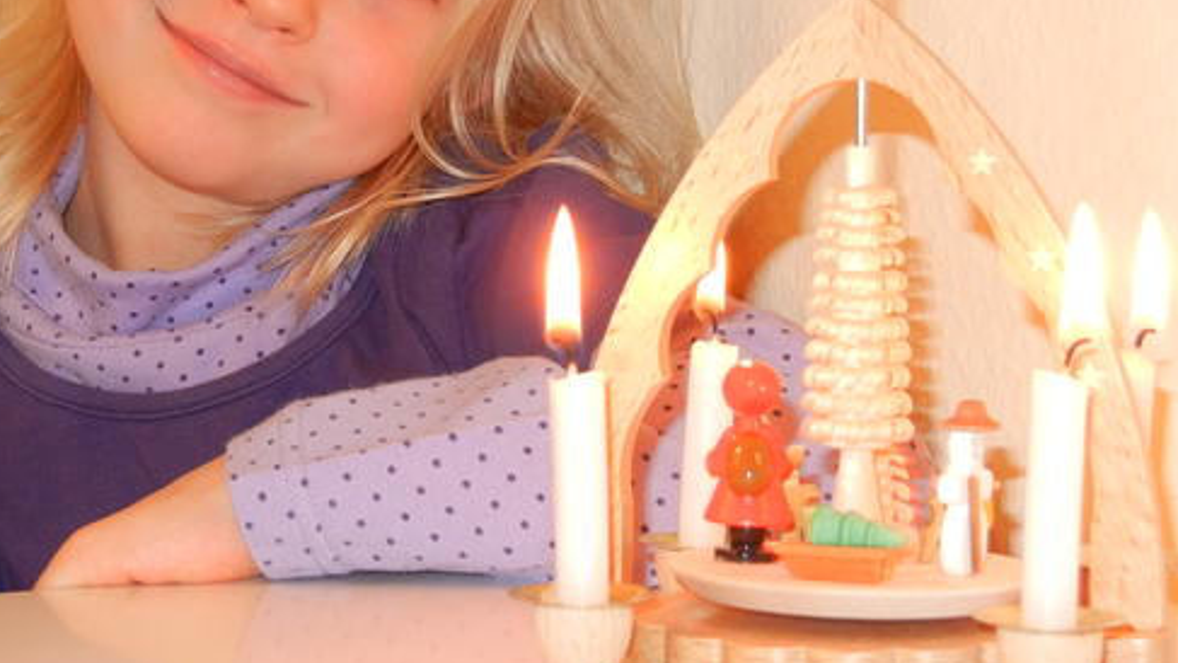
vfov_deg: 13.0
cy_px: 203
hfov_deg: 22.9
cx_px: 581
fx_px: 2905
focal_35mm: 93
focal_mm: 9.3
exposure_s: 1/30
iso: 200
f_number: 3.9
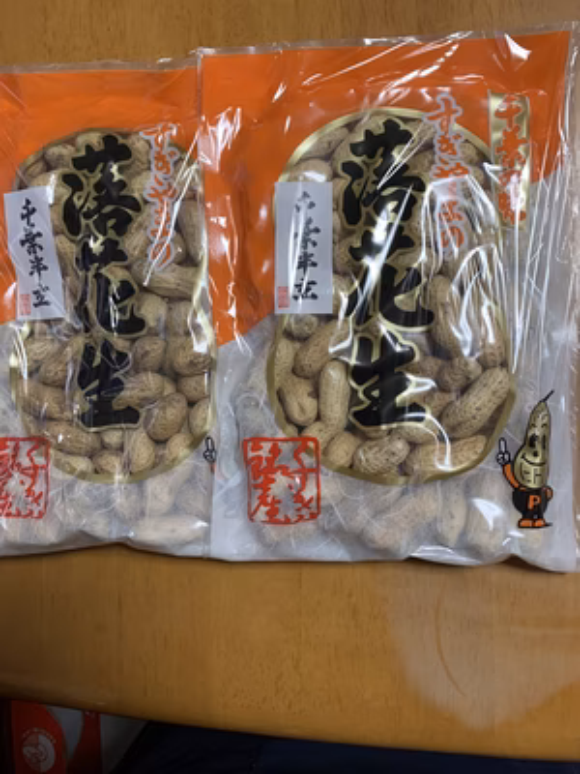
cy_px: 387
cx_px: 290
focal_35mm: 26
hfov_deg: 53.1
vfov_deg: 67.3
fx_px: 581
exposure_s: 1/60
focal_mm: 4.25
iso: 160
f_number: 1.8
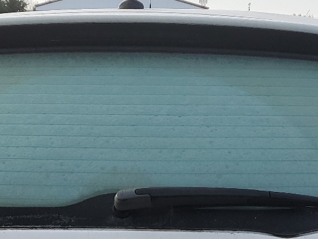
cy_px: 311
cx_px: 135
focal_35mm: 78
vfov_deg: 17.7
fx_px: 717
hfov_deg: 25.0
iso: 50
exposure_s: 1/1429
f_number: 1.5
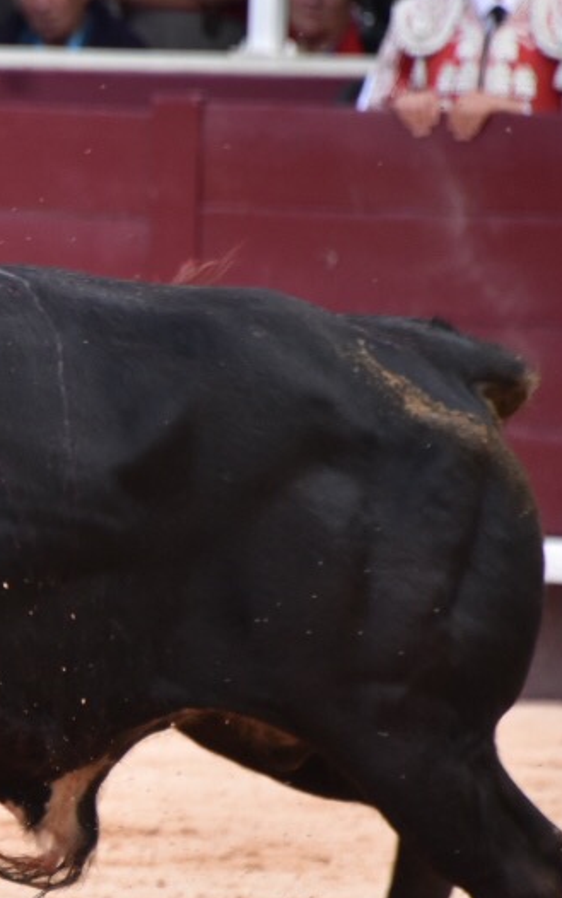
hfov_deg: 1.7
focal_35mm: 785
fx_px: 19227
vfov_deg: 2.7
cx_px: -644
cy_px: 528
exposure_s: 1/500
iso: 800
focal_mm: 250
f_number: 5.6
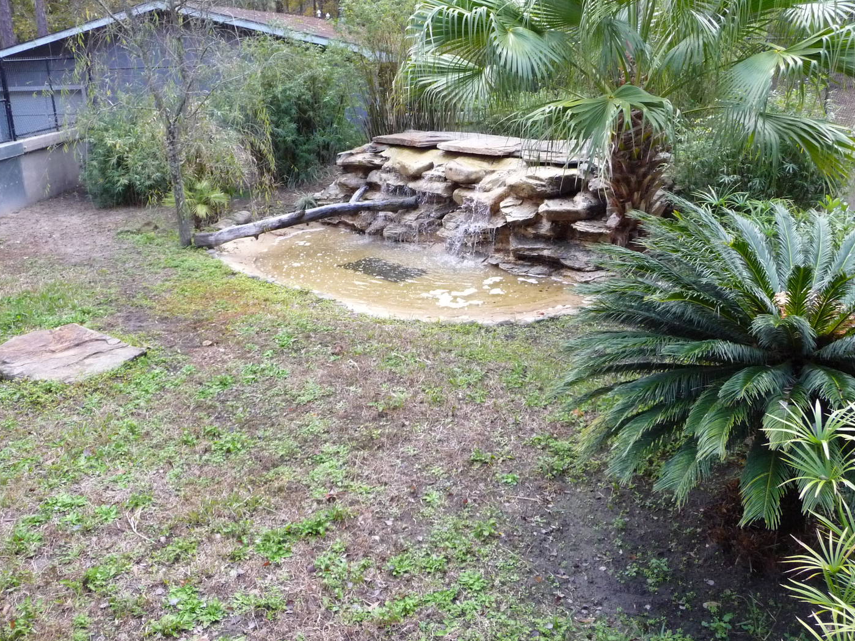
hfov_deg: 56.8
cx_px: 431
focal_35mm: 32
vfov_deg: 44.0
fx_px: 790
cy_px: 275
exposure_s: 1/200
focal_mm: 4.7
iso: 400
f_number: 3.3
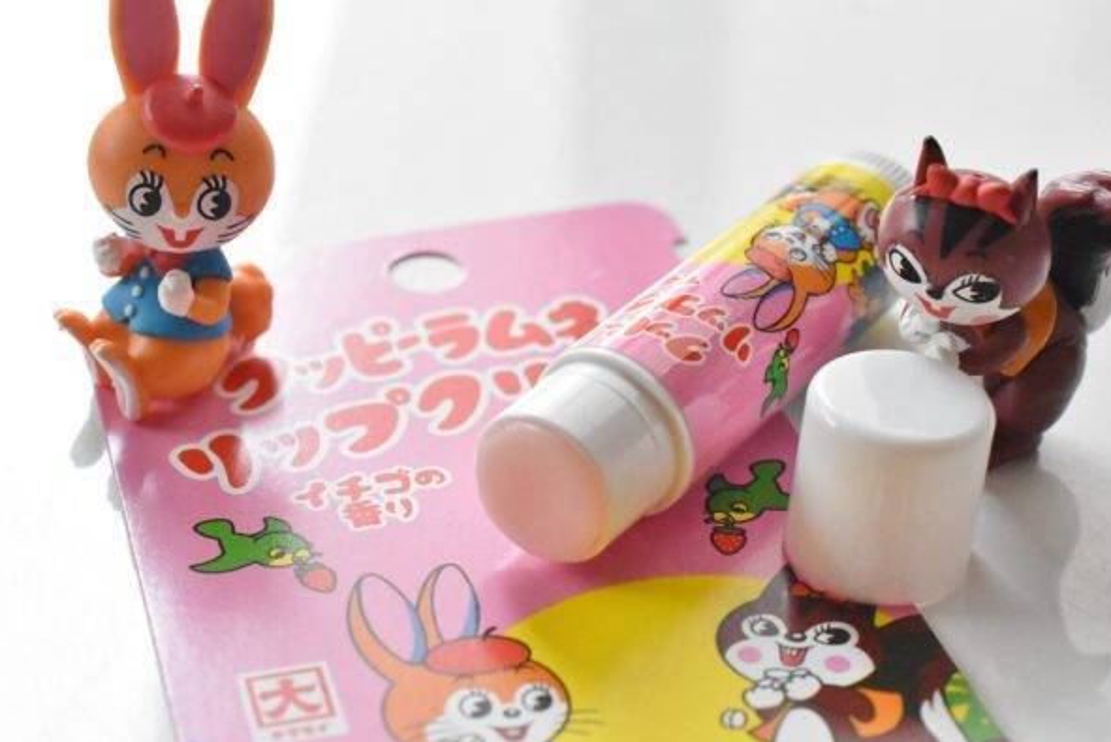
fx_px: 2069
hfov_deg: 30.0
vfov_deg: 20.3
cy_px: 354
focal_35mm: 67
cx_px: 523
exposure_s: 1/400
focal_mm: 40
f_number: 10
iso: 8000
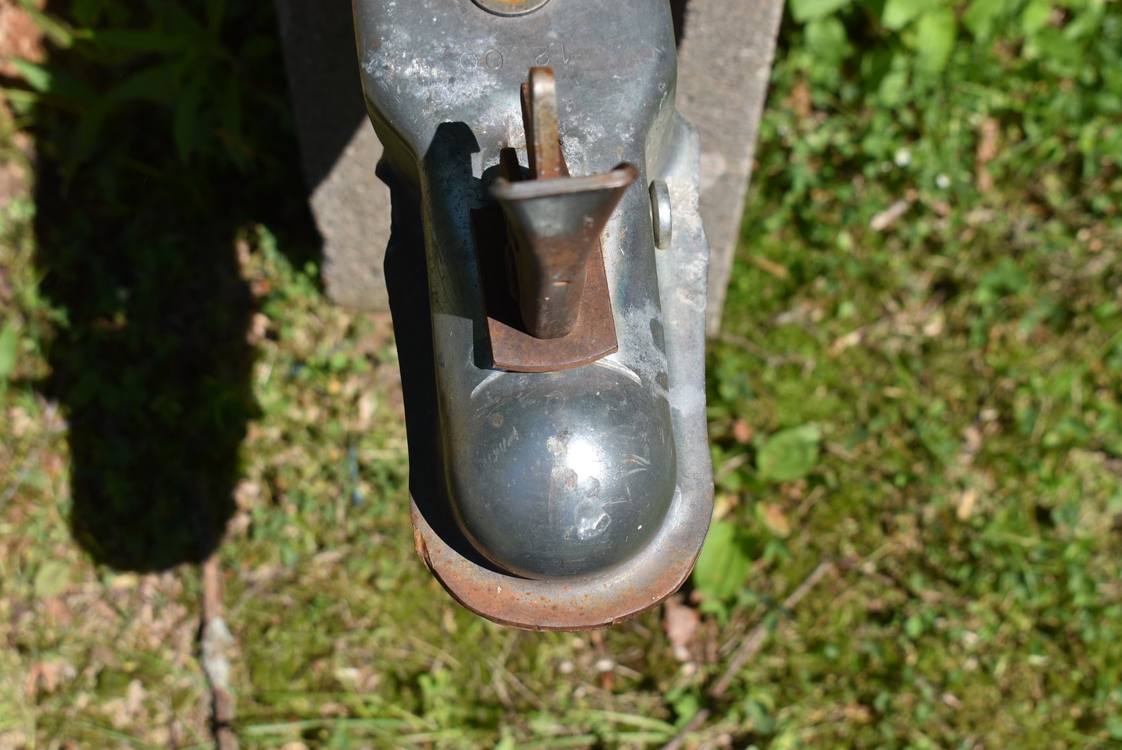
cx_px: 561
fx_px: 2152
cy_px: 375
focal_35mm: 69
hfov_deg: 29.2
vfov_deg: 19.8
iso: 100
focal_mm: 46
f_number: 8
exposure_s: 1/250
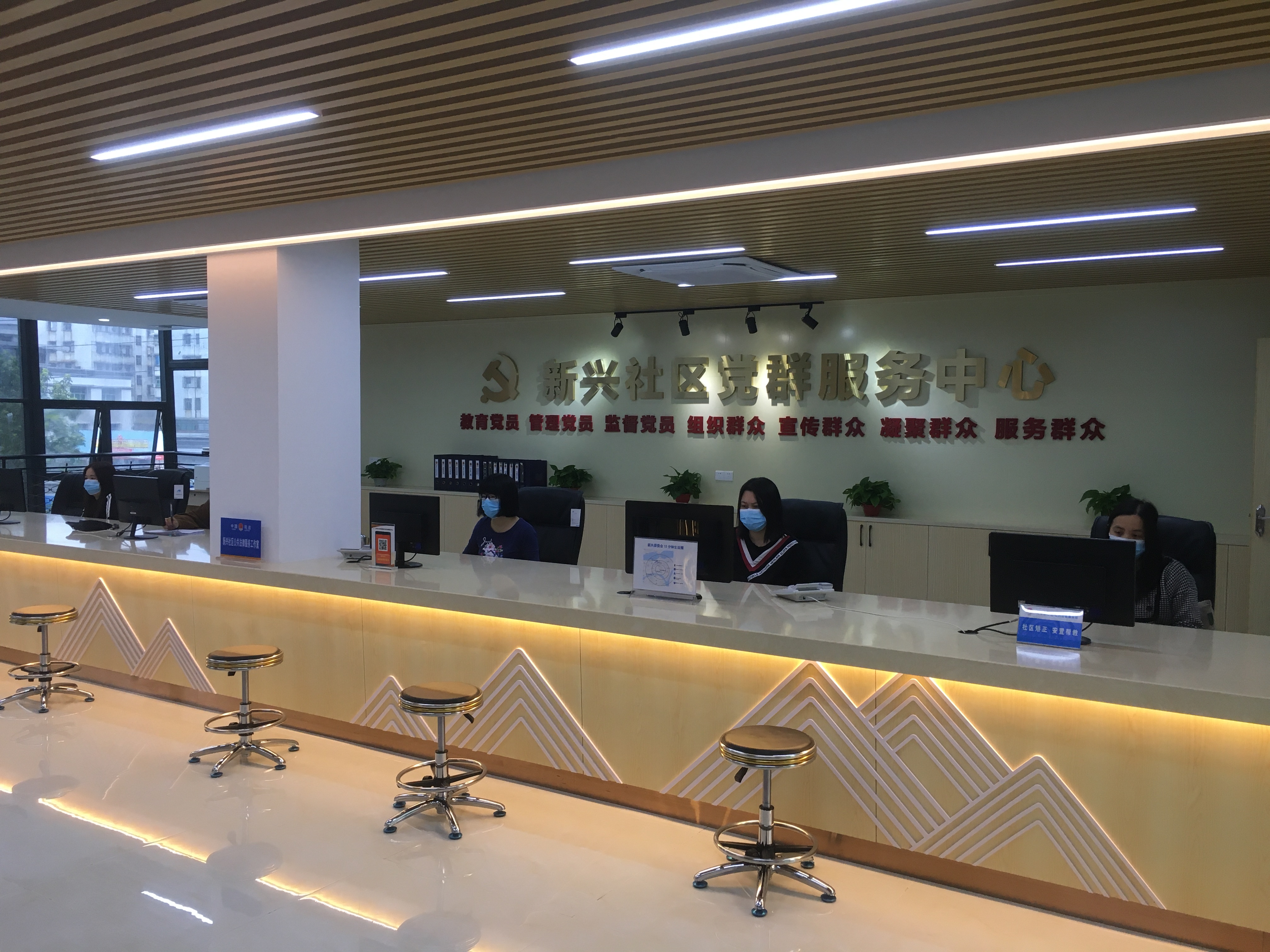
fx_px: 1064
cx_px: 635
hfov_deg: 61.7
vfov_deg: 48.2
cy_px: 476
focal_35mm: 29
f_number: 2.2
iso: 32
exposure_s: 1/33
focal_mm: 4.15
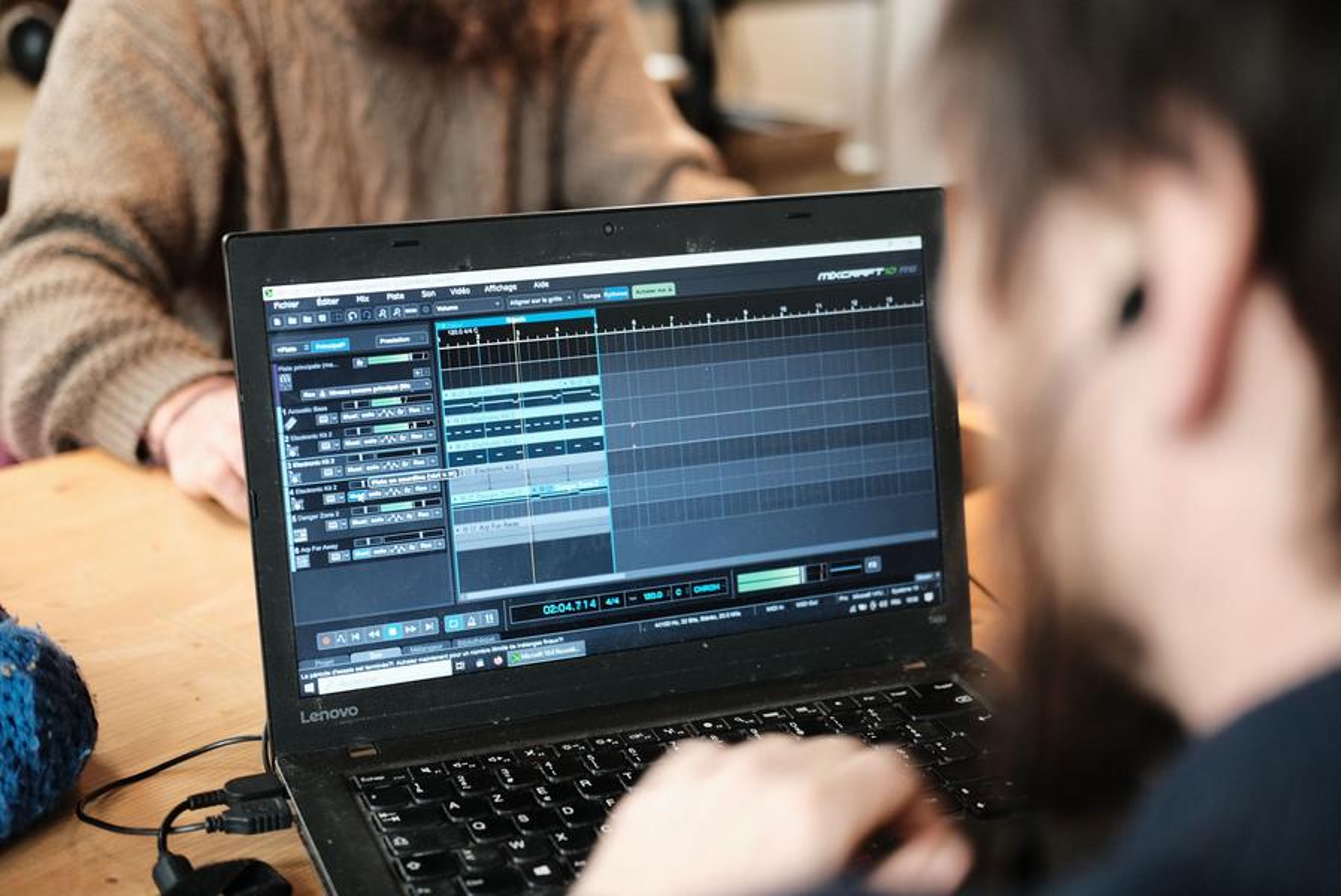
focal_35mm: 53
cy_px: 448
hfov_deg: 37.5
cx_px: 670
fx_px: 1975
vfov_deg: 25.6
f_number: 2
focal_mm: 35
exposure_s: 1/30
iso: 200
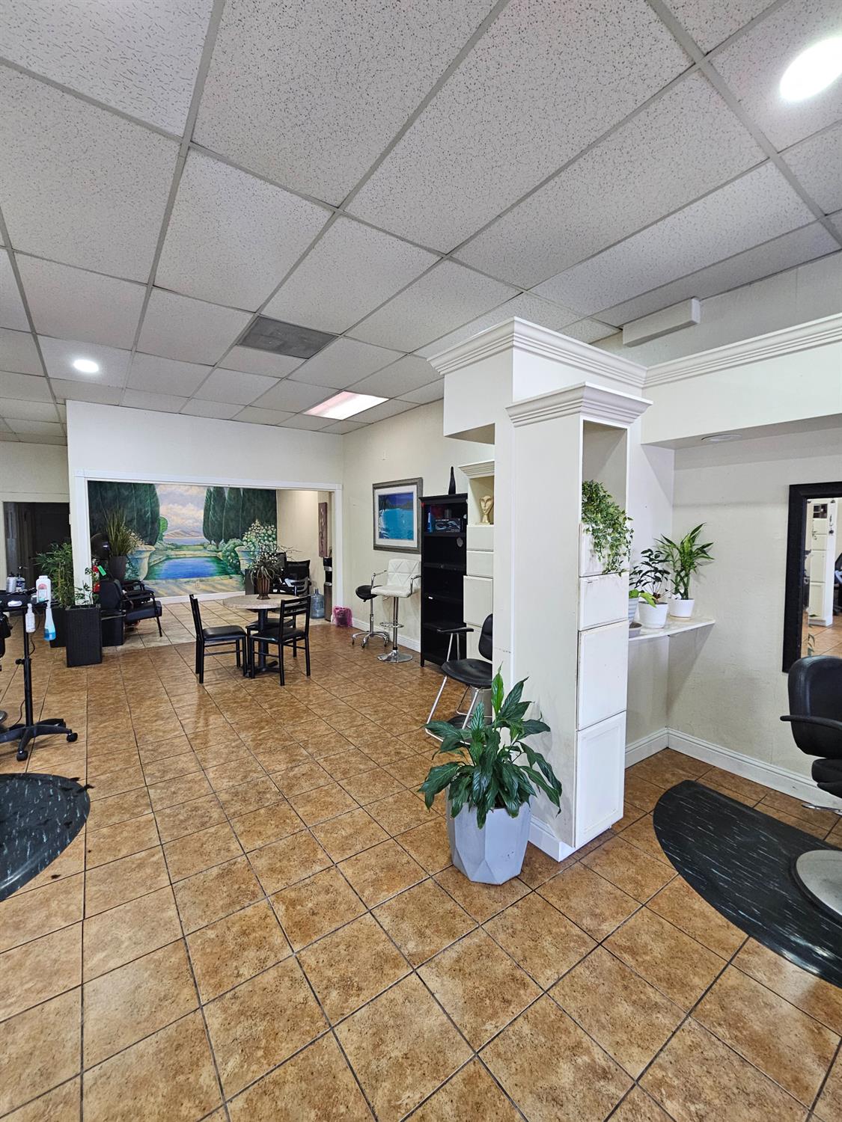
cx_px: 421
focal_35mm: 13
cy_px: 561
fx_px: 422
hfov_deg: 89.9
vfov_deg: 106.2
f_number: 2.2
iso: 320
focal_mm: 2.2
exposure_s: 1/40
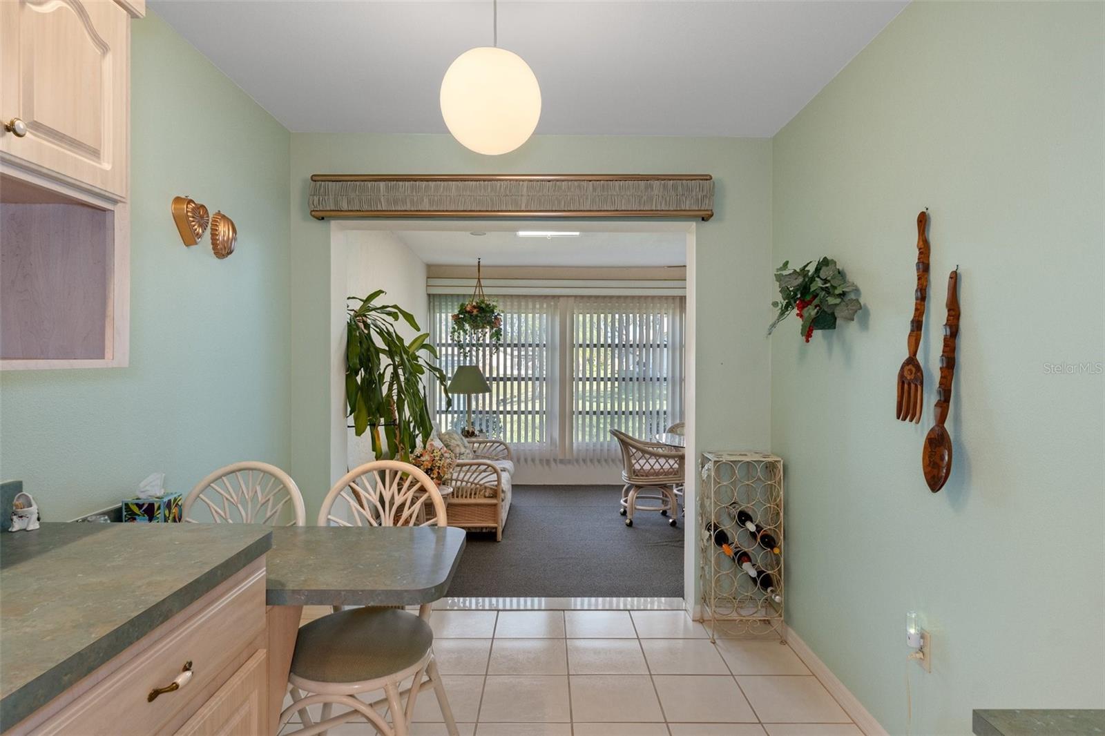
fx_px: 598
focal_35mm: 20
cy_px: 368
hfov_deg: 85.4
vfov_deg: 63.2
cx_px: 552
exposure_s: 1/1.25
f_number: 8
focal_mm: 13
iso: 640
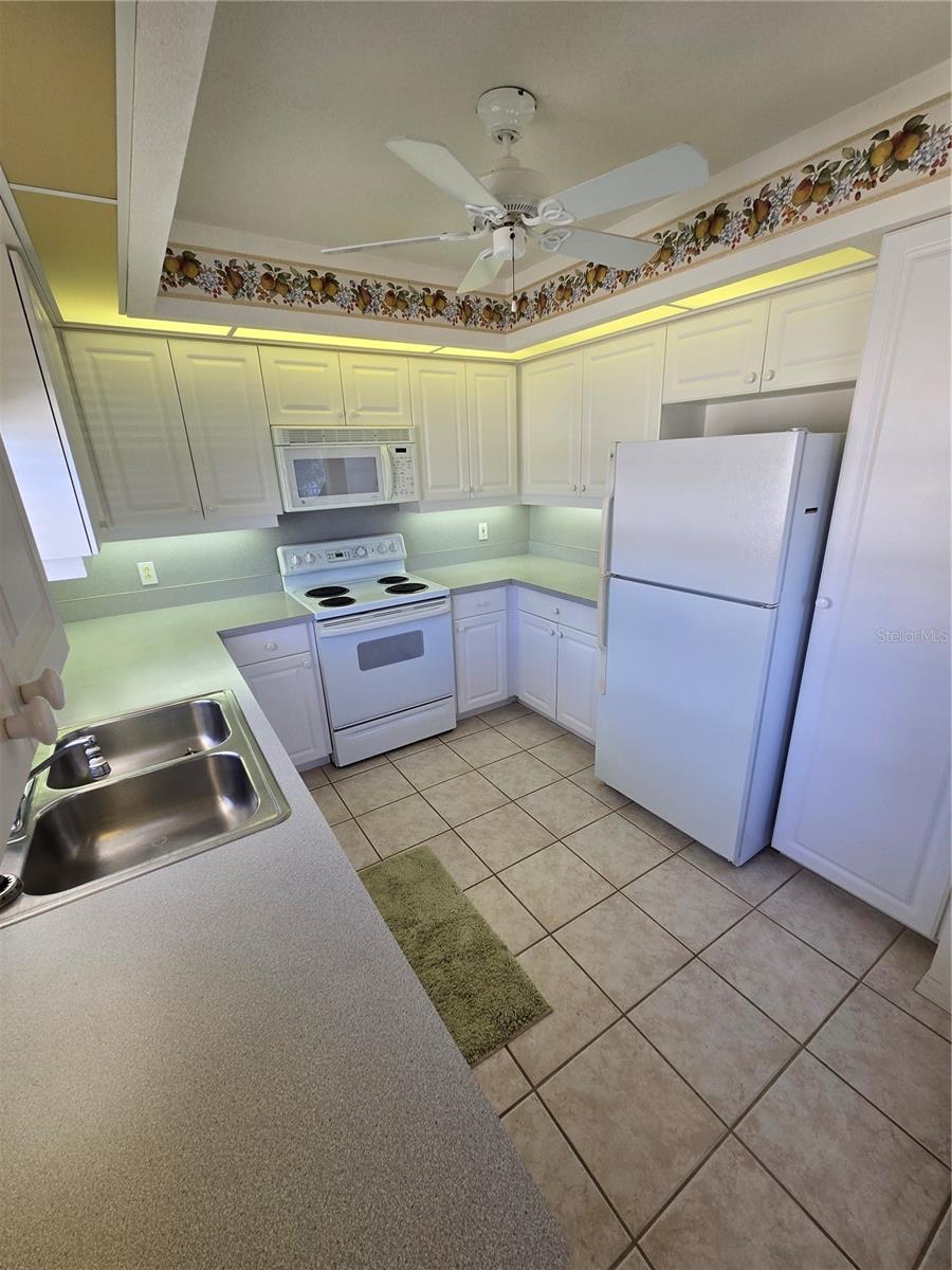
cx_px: 476
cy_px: 635
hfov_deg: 89.9
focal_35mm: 13
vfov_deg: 106.2
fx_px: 477
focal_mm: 2.2
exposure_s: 1/120
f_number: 2.2
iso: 80
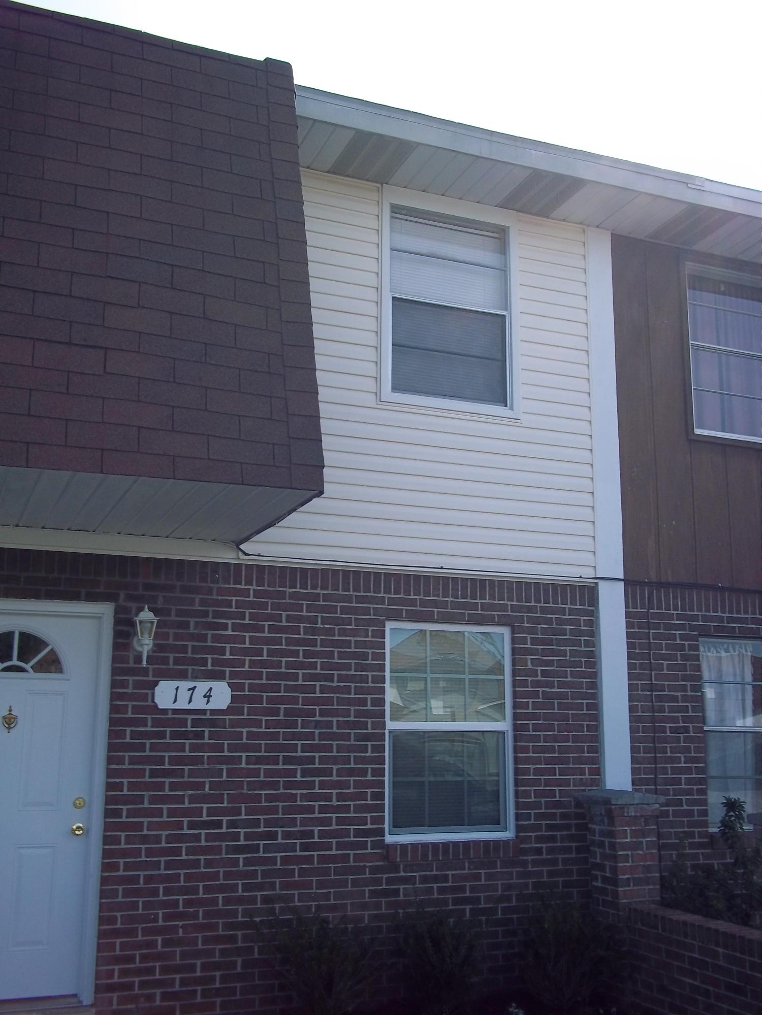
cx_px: 381
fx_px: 1057
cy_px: 508
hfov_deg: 39.7
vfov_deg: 51.4
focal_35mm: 36
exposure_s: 1/160
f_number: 8
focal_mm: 6.5
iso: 80
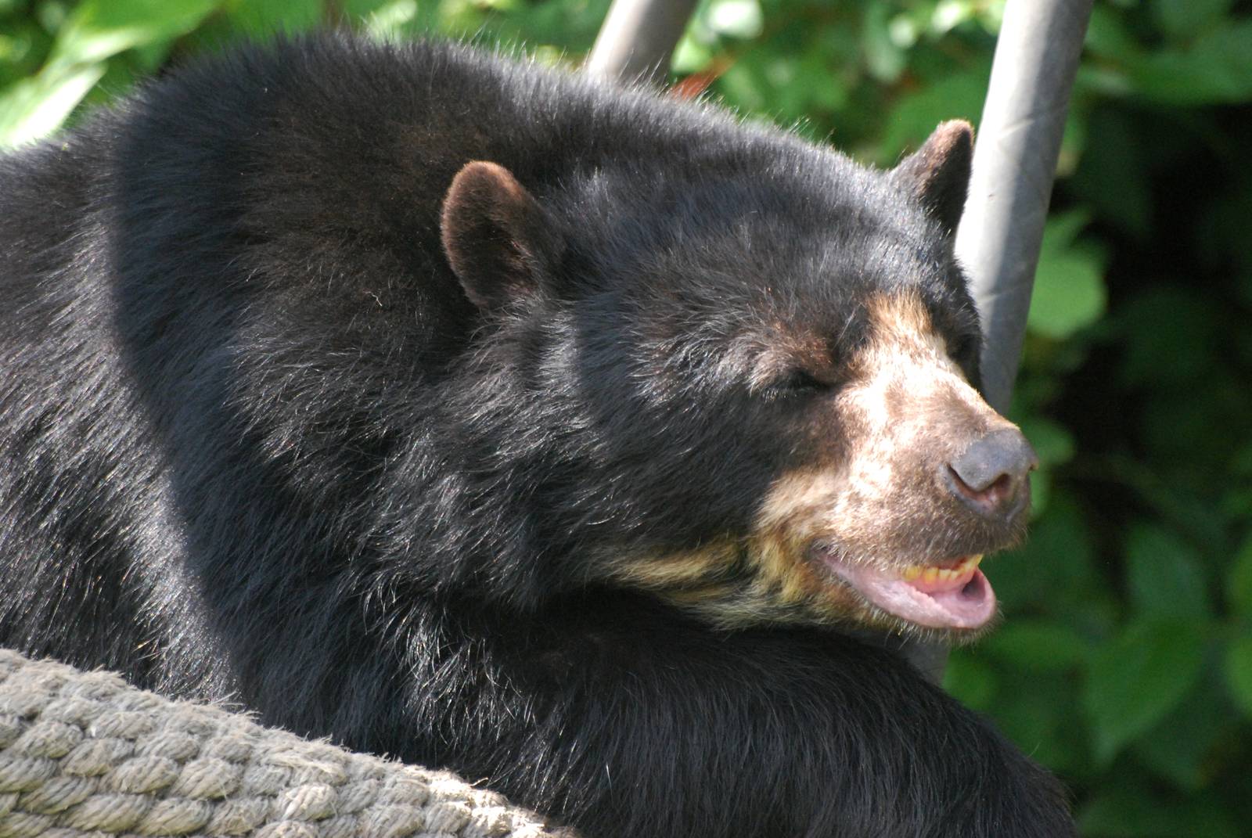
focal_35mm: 450
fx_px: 15668
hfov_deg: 4.6
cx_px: 626
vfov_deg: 3.1
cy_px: 419
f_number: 5.6
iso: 1600
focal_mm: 300
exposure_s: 1/640
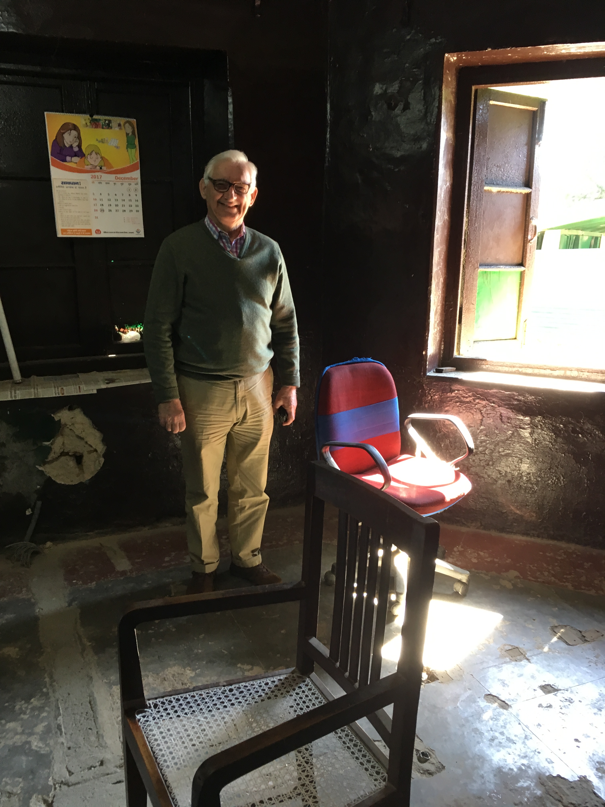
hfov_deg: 48.2
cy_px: 404
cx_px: 302
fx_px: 676
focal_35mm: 29
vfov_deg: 61.7
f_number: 2.2
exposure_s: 1/33
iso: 100
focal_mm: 4.15
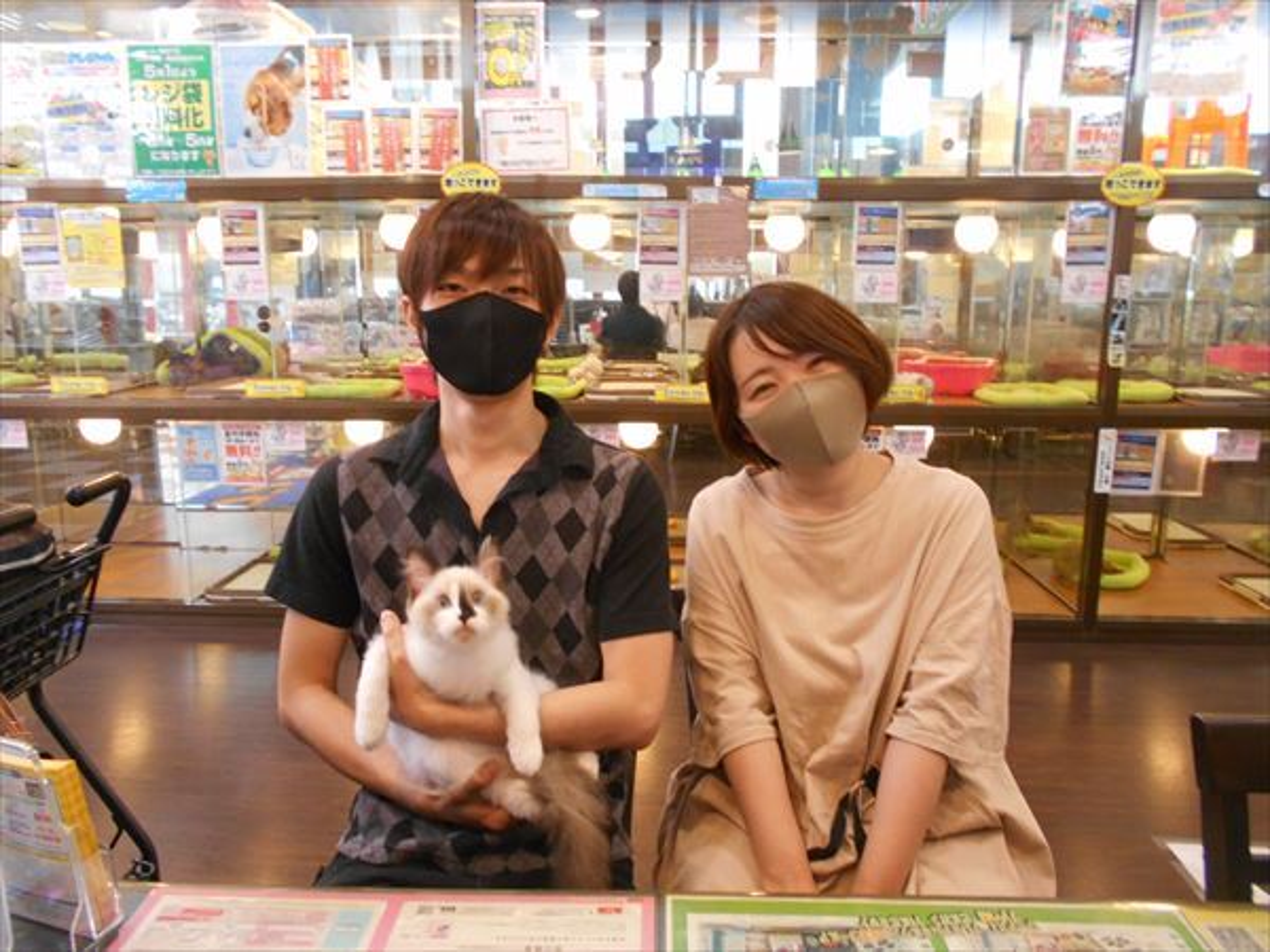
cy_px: 476
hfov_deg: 67.3
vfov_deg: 53.1
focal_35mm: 26
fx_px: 954
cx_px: 635
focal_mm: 4.6
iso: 320
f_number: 3.2
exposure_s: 1/30
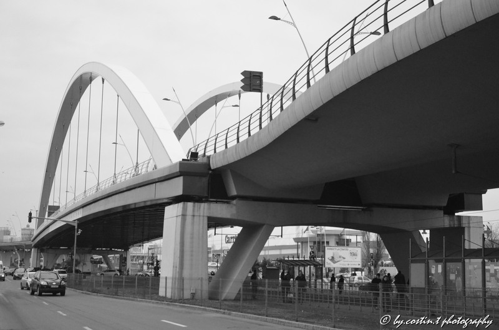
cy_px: 165
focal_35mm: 51
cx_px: 250
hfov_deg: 39.0
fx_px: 705
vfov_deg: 26.3
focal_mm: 34
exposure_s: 1/6400
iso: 4000
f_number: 4
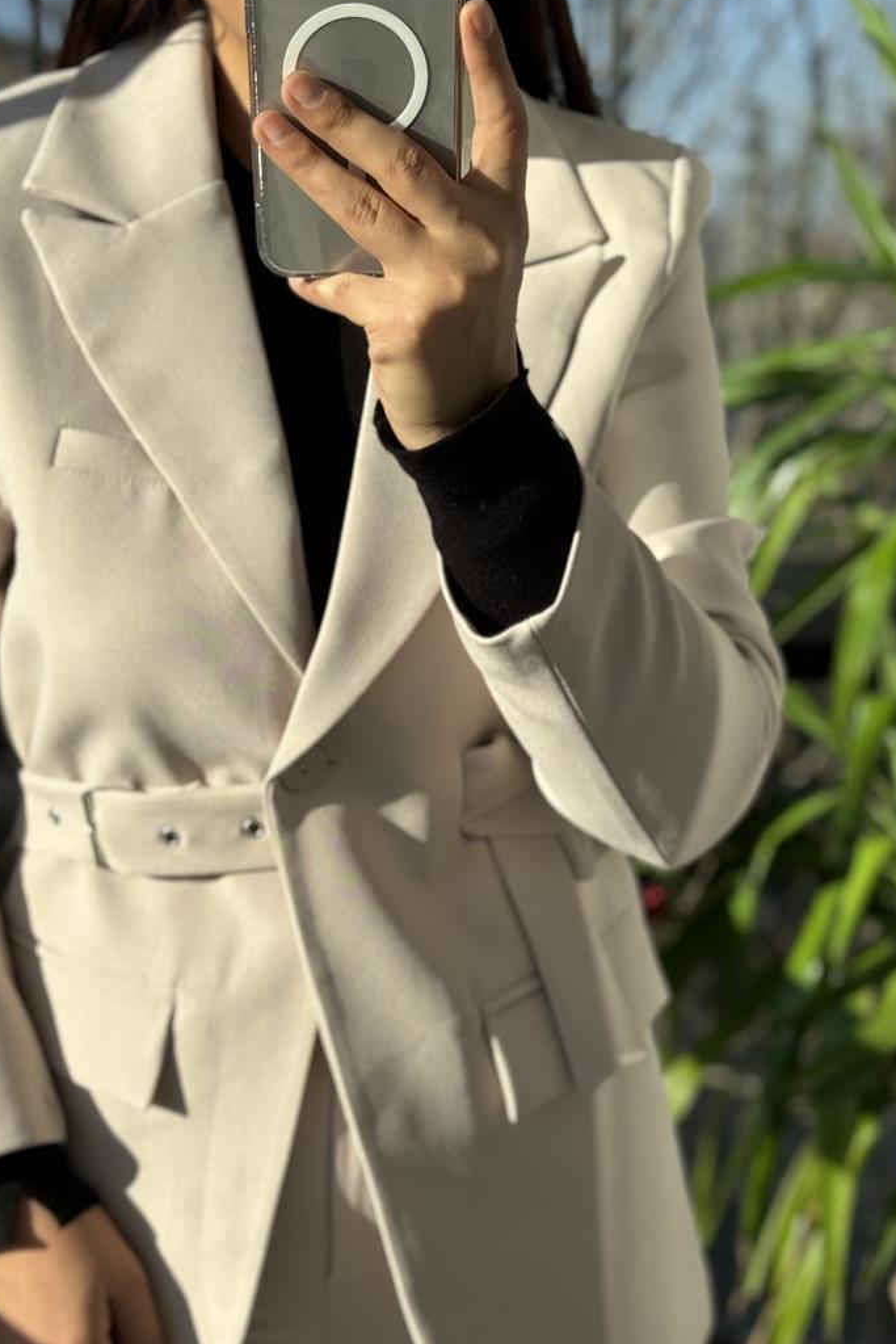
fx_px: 2426
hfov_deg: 20.9
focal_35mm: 65
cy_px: 824
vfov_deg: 30.8
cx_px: 325
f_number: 1.78
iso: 64
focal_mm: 6.86
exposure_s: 1/1094
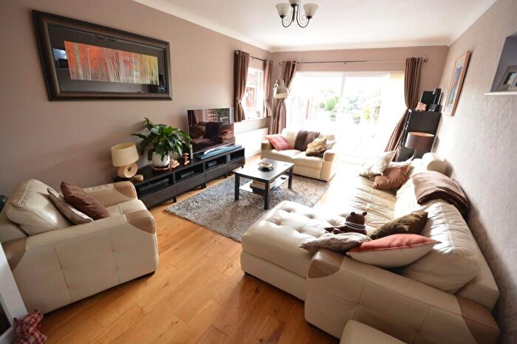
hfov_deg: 100.4
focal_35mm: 15
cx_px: 258
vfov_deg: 77.3
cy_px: 172
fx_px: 215
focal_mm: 10
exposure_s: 1/6
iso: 400
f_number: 8
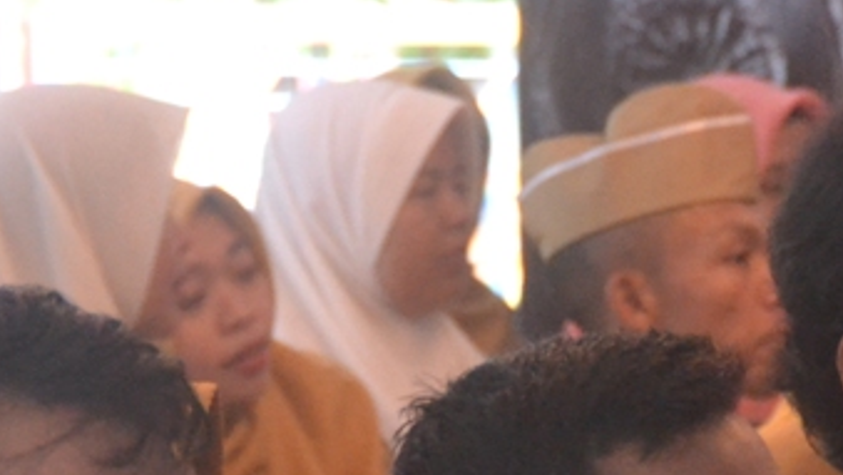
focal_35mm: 401
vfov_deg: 3.0
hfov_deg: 5.4
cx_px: 1129
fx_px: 8962
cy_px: 719
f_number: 5
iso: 3200
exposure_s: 1/60
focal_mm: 75
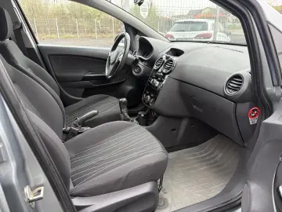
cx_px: 141
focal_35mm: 26
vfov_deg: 53.1
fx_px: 212
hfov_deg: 67.3
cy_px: 106
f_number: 1.6
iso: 100
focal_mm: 5.96
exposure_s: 1/121
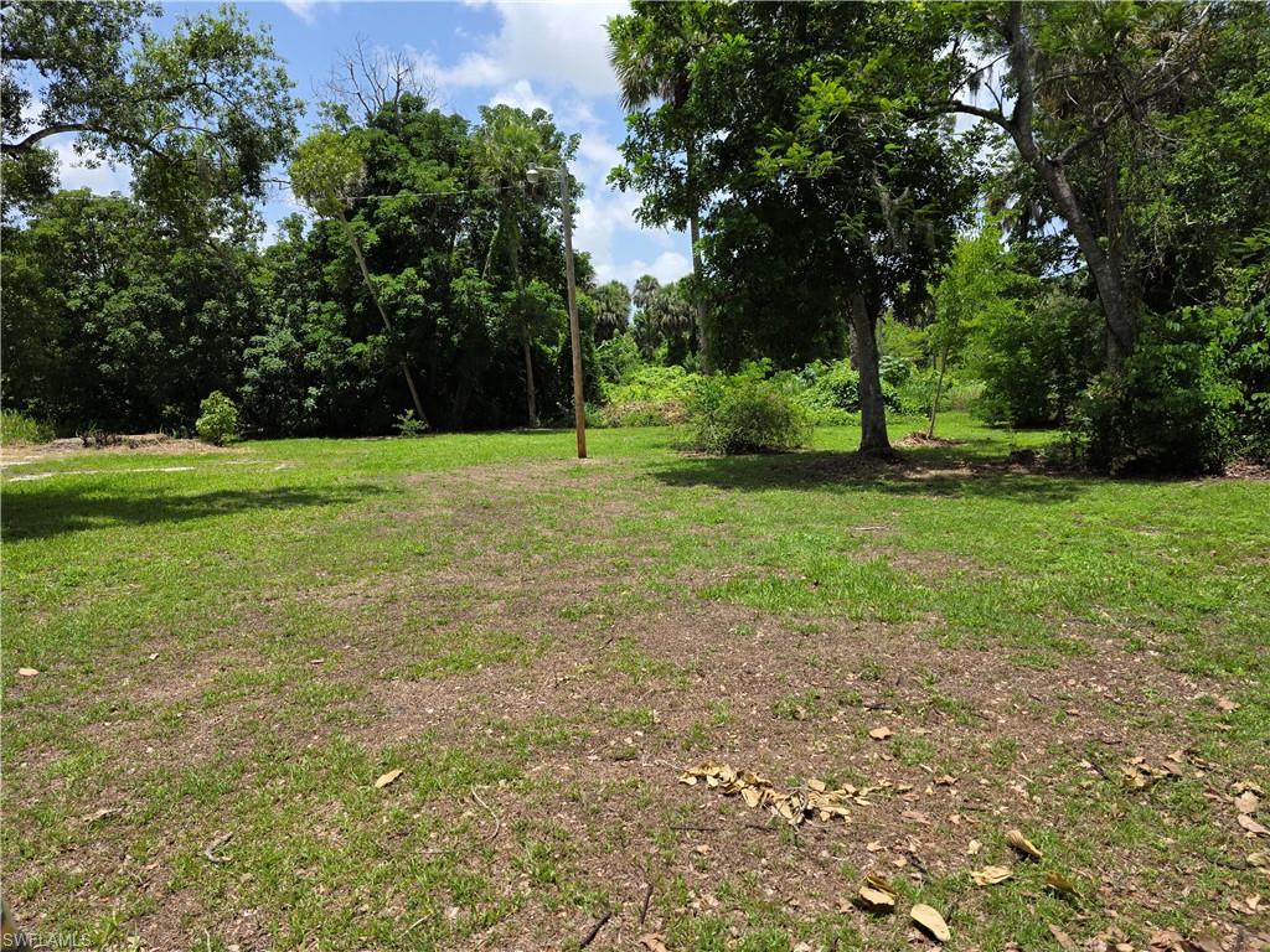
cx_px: 635
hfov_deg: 73.9
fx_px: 844
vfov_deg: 58.9
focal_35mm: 23
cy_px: 476
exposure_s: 1/4650
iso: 80
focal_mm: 6.3
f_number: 1.7
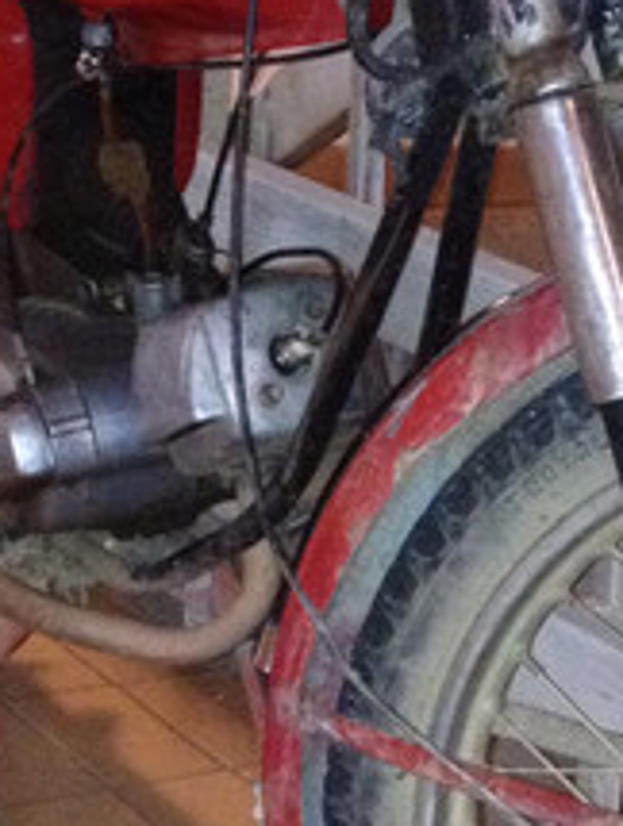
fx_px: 3110
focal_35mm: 130
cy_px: 622
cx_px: 546
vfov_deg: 15.1
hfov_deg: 11.4
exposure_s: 1/16
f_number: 2.4
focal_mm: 4.28
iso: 500
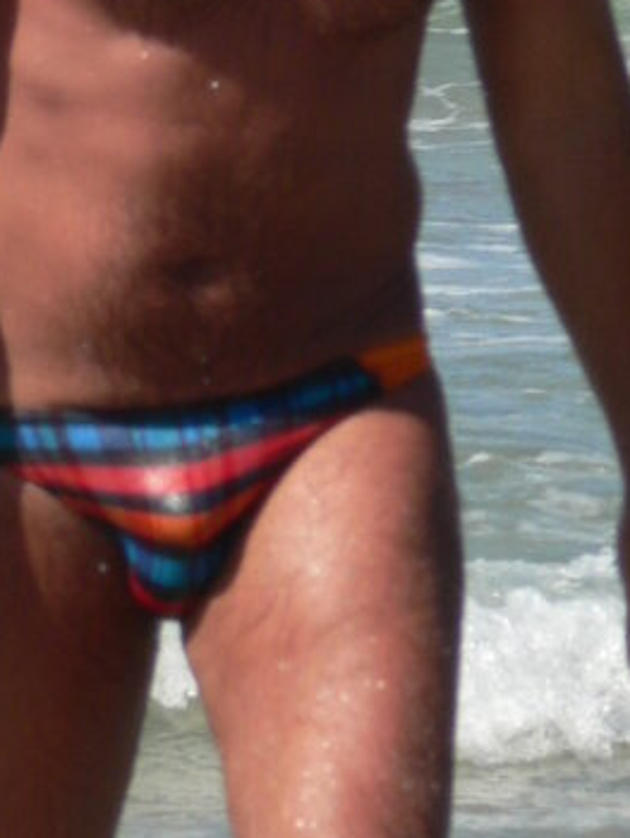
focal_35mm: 716
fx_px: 17353
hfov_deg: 2.1
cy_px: 60
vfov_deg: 2.8
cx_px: 168
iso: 80
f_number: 5
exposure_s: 1/320
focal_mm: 34.8
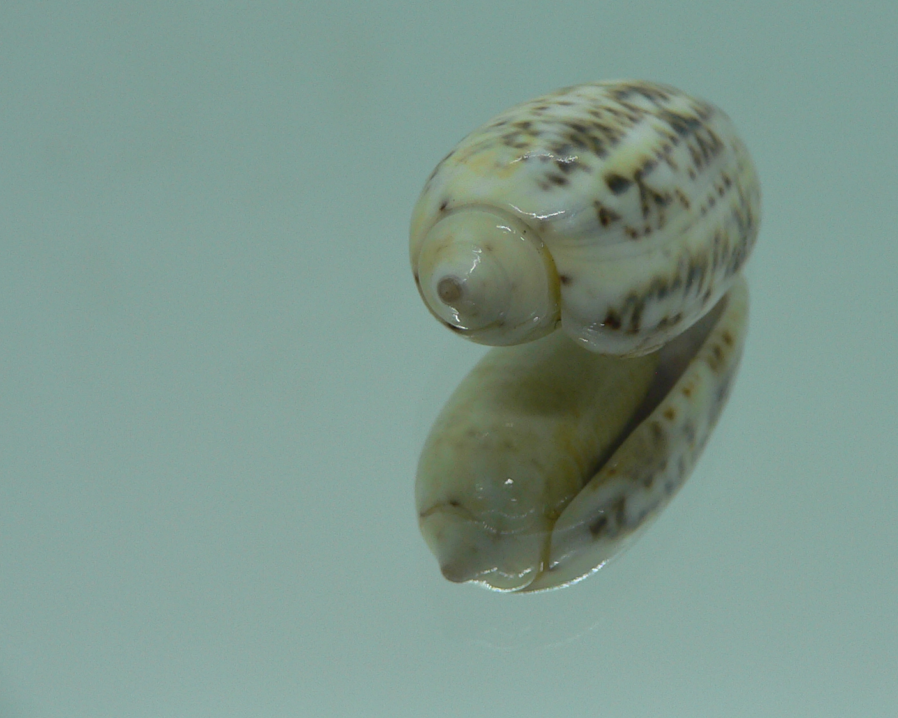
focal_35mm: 49
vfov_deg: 30.7
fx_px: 1302
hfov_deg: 37.7
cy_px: 279
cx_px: 584
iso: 80
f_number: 2.8
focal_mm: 4.6
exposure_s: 1/80
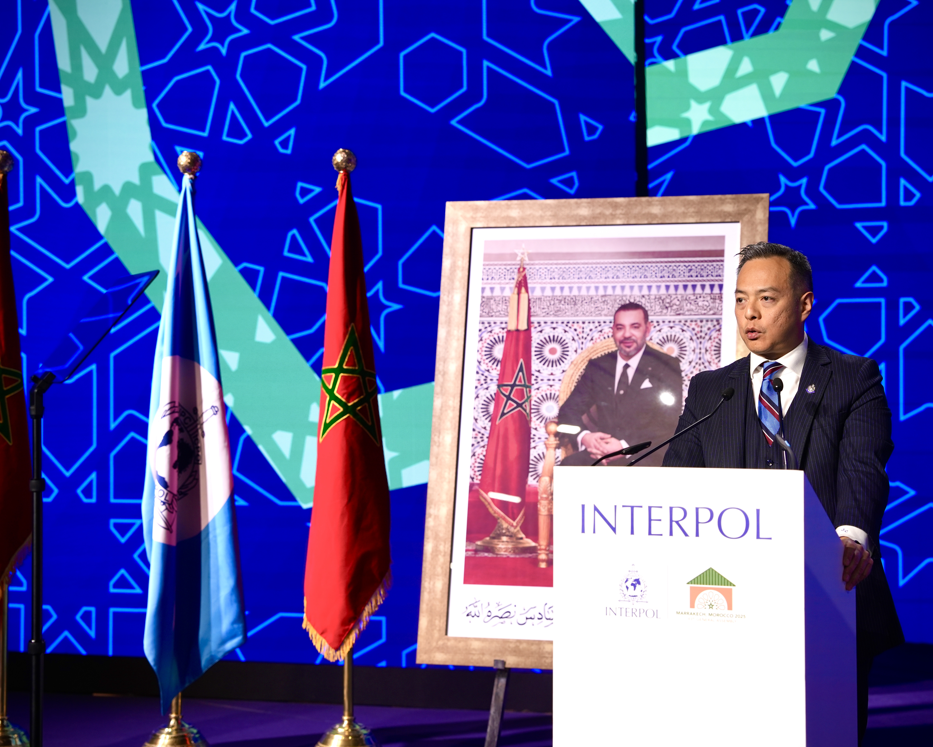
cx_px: 495
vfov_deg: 23.5
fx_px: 1795
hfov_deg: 29.1
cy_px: 377
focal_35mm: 65
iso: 250
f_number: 3.5
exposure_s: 1/60
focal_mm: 57
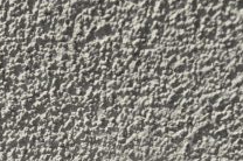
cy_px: 525
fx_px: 795
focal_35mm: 118
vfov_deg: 8.8
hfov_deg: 15.9
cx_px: -129
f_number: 1.7
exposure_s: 1/1232
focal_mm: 6.3
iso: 12
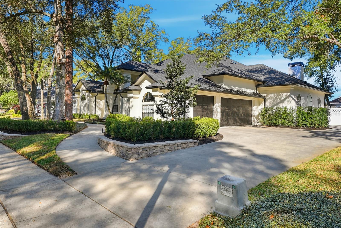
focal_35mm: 22
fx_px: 208
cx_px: 170
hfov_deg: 78.8
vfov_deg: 57.5
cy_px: 114
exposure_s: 1/4000
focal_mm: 21.9
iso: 250
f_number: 7.1
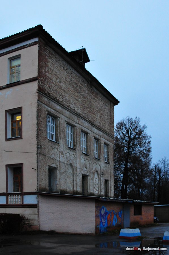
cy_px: 128
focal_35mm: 36
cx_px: 84
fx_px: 254
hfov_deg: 36.8
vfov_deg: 53.2
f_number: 6.3
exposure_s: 1/320
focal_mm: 24
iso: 2000
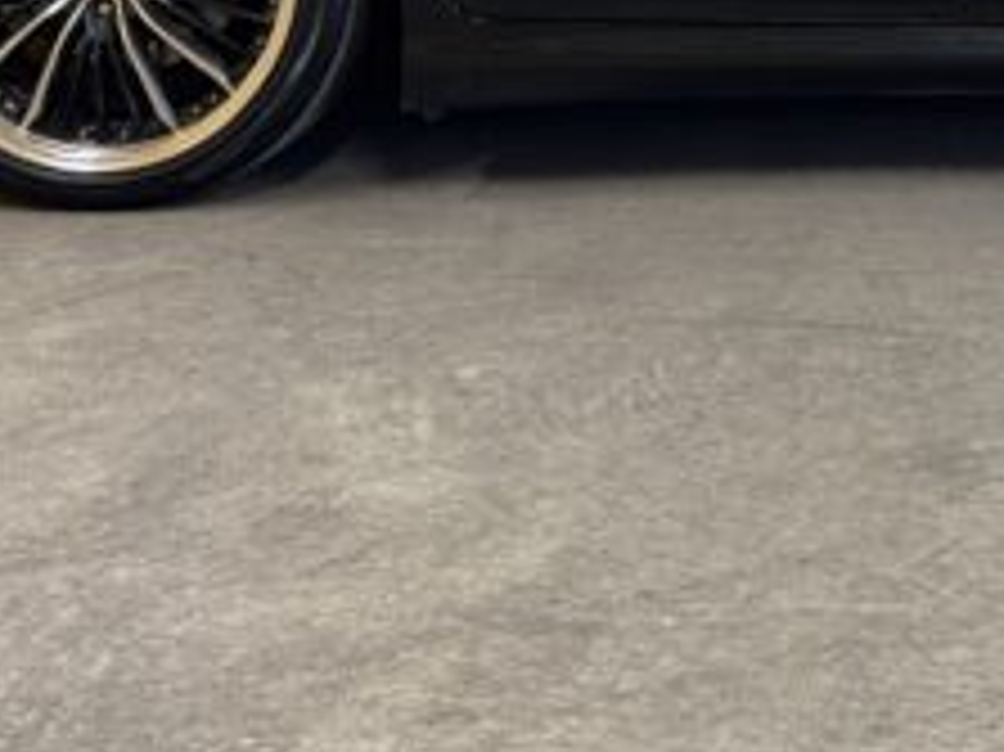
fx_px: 2493
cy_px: -324
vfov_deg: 15.9
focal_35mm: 86
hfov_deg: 21.7
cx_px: 1076
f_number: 1.78
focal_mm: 6.76
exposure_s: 1/100
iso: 200
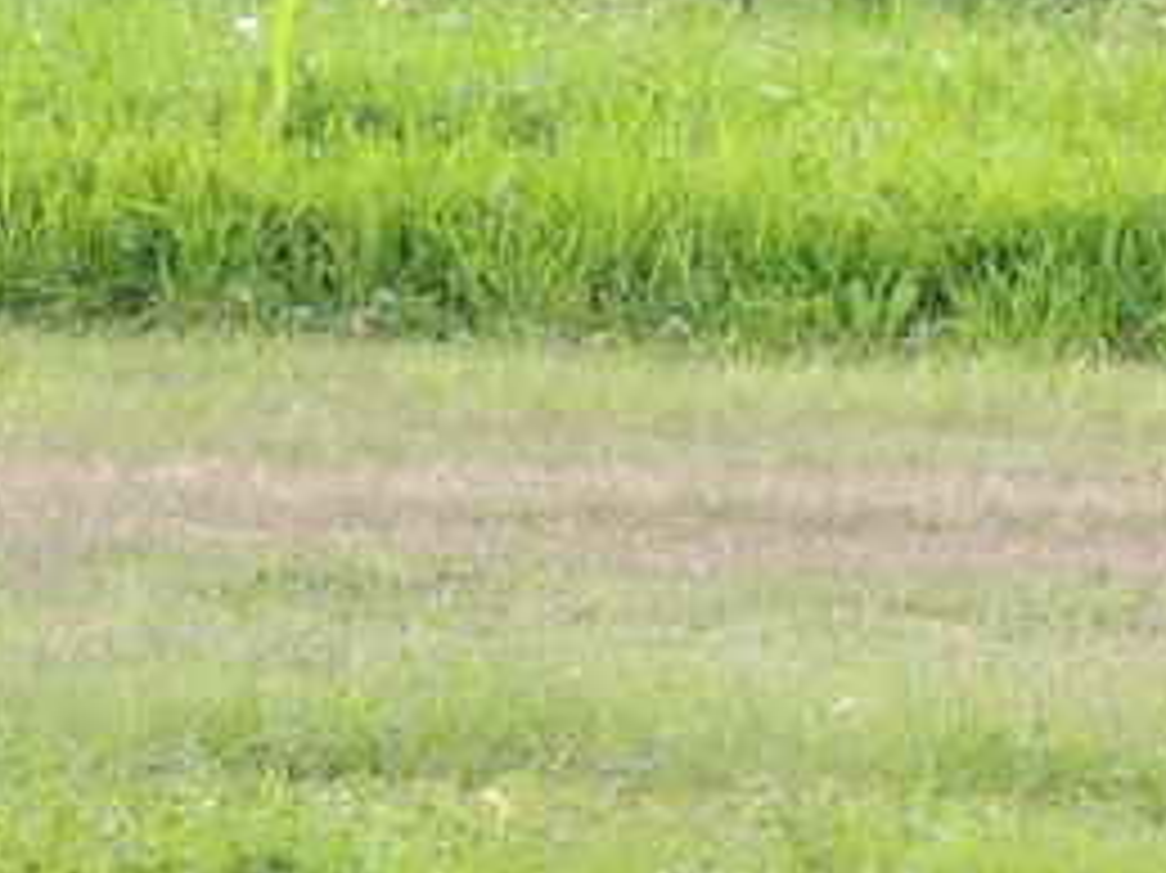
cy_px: -994
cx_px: 2129
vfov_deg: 1.2
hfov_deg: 1.6
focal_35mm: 1237
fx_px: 41648
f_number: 4.7
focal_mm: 44.5
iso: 360
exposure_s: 1/200
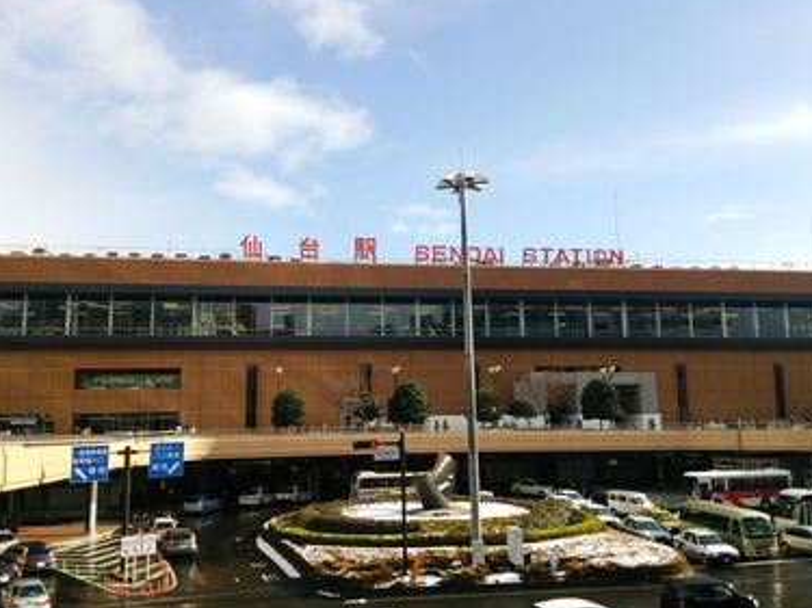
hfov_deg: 56.8
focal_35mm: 32
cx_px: 392
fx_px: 750
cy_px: 299
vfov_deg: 44.1
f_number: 1.94
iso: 40
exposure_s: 1/1218
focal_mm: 4.06
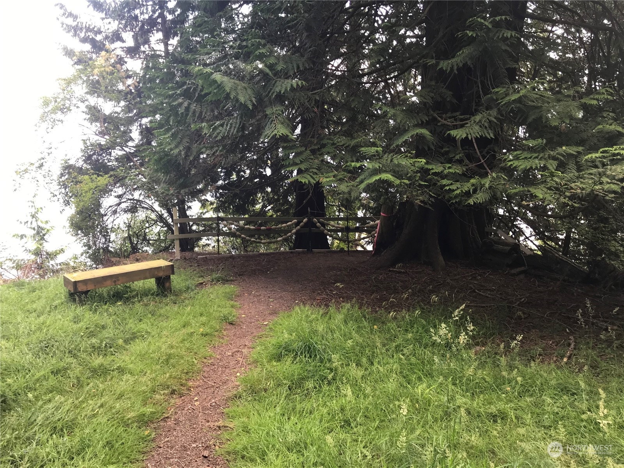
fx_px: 505
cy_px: 234
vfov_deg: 49.7
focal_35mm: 28
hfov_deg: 63.4
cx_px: 312
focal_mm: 3.99
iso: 25
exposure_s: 1/60
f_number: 1.8
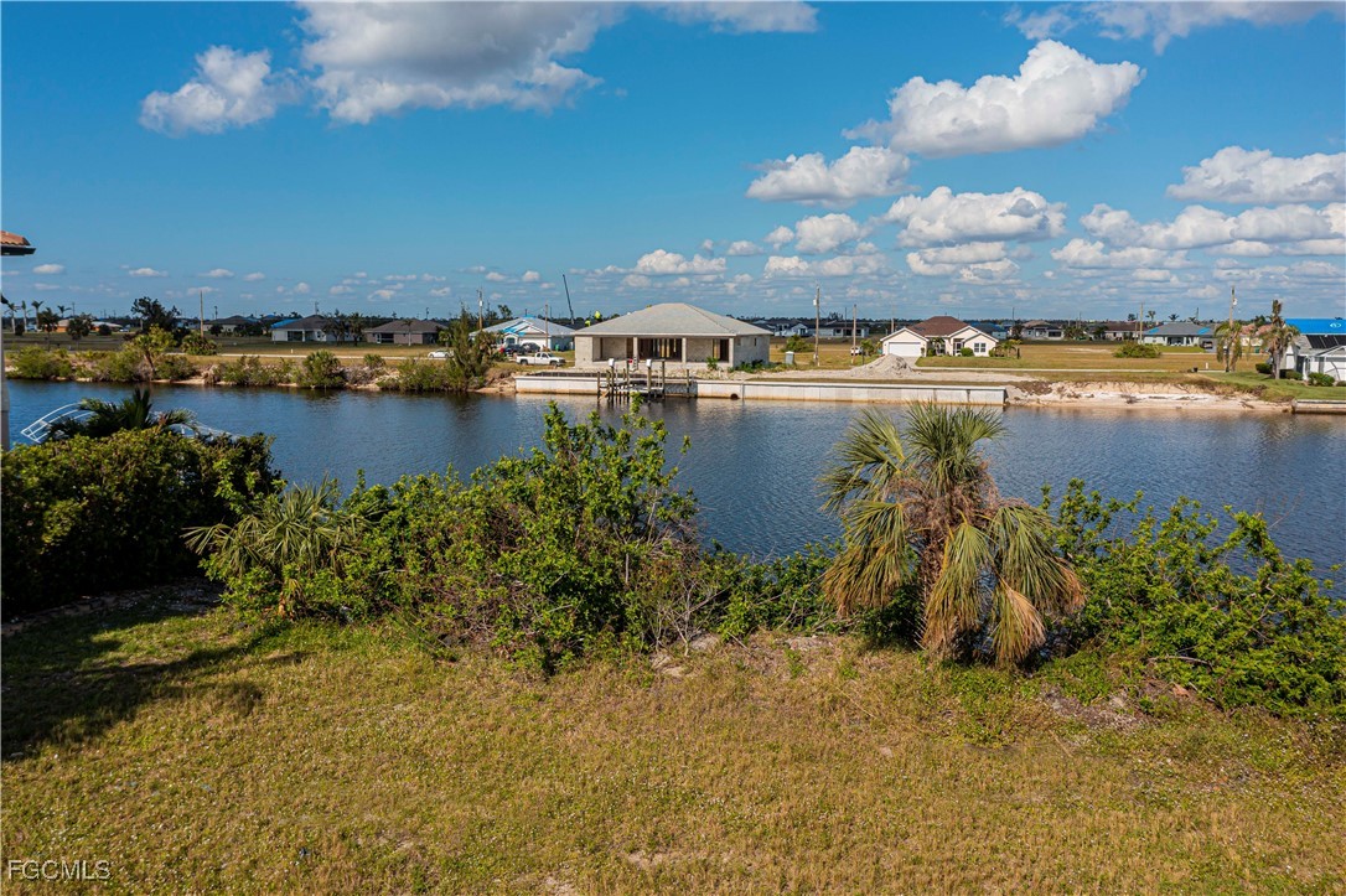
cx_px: 673
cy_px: 448
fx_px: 1046
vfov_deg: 46.4
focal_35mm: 28
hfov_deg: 65.5
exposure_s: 1/200
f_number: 4.5
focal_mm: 10.26
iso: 100
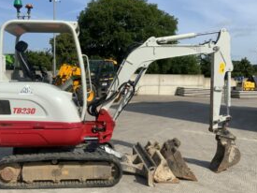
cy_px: 92
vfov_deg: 37.7
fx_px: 282
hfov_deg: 48.9
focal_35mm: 38
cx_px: 117
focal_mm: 3
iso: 16
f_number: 1.8
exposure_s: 1/2667
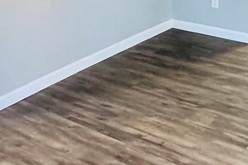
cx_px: 134
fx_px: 468
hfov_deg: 29.7
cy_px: -57
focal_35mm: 68
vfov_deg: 18.4
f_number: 2.2
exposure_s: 1/60
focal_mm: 2.22
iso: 320
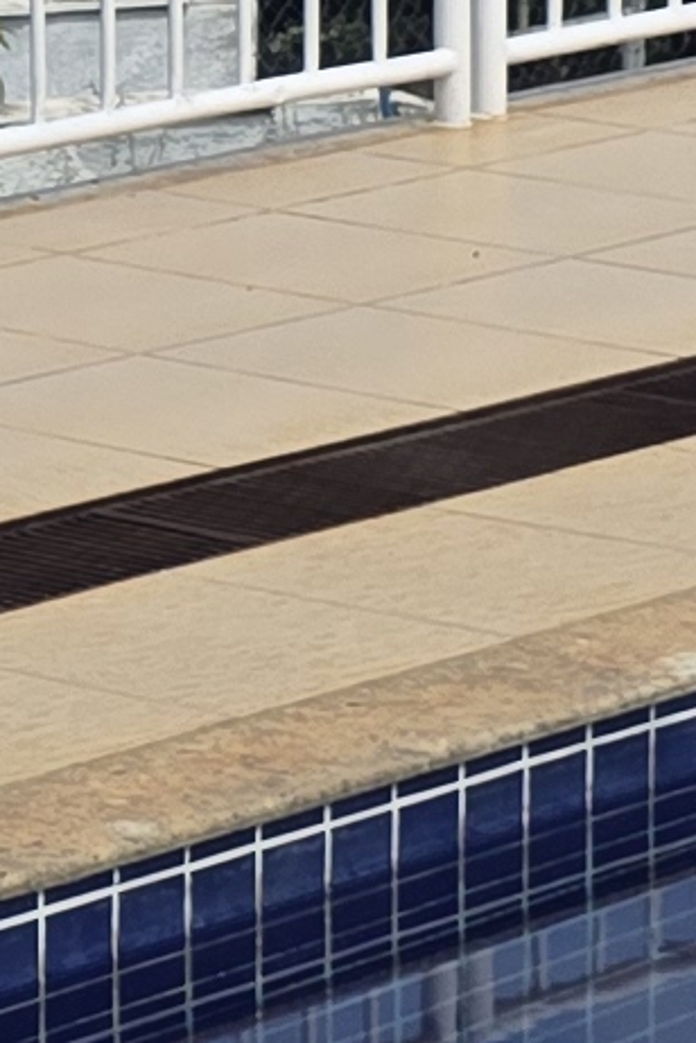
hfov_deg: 5.9
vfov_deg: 9.9
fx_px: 6003
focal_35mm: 207
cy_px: -16
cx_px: -1722
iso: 80
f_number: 1.7
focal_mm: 6.3
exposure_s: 1/7061
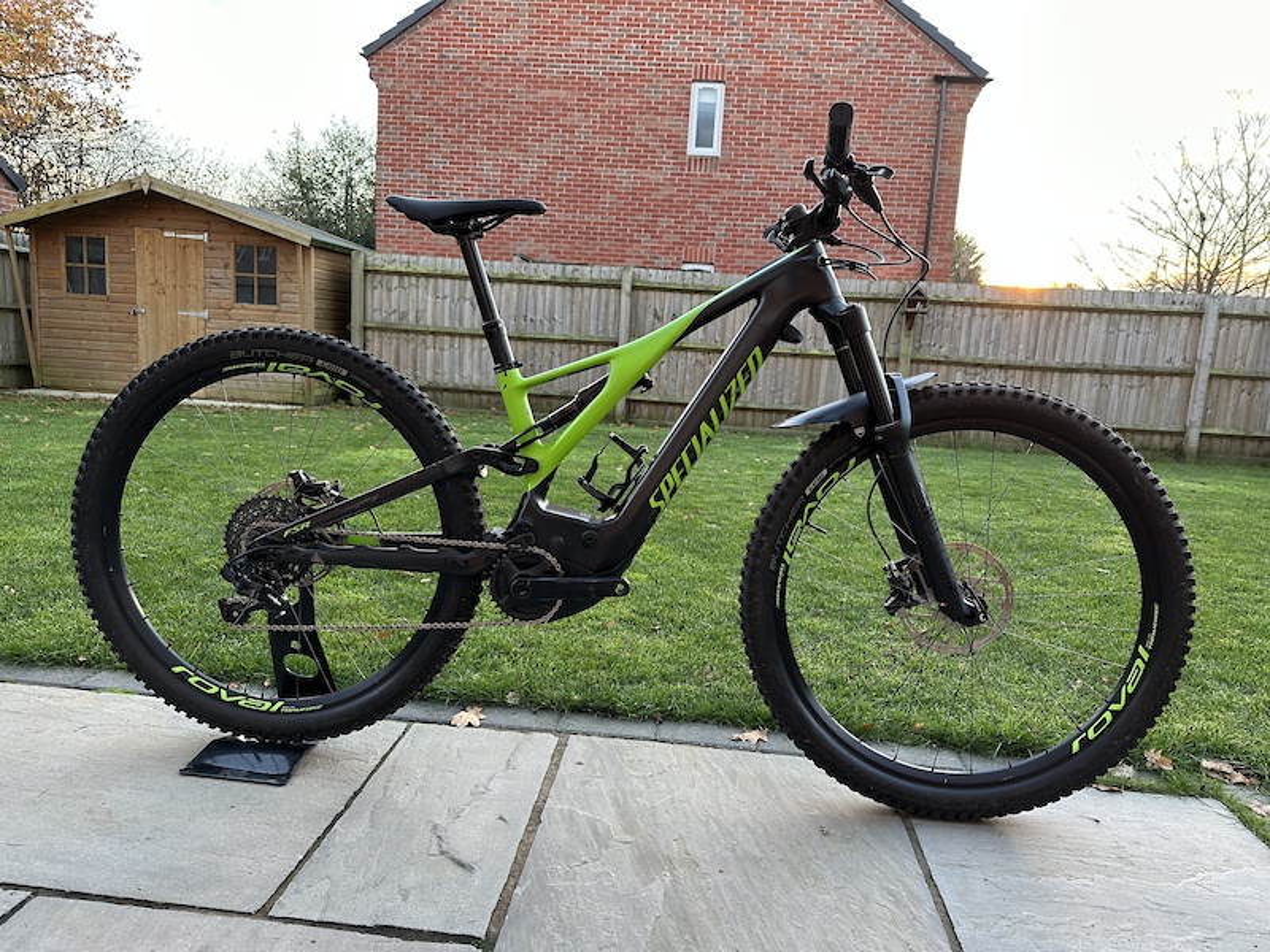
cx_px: 635
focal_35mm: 24
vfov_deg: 56.8
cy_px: 476
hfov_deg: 71.6
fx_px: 881
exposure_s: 1/121
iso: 125
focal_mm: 6.86
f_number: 1.78
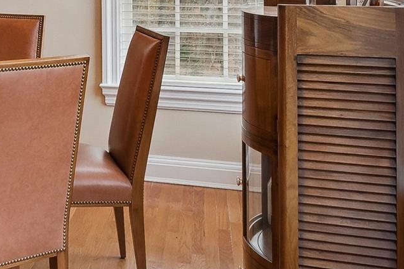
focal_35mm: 58
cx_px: -38
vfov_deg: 22.0
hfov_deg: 30.8
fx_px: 651
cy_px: -35
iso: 1600
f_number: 8
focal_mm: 12
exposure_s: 1/40
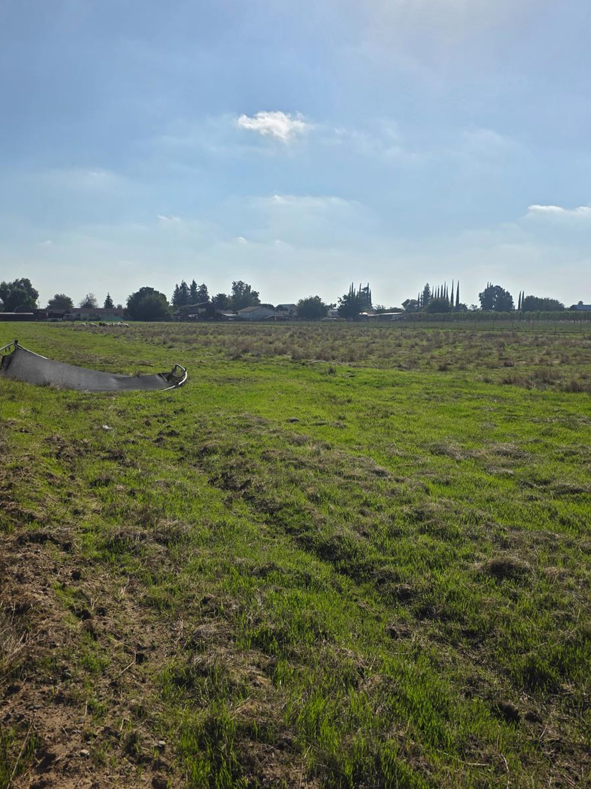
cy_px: 420
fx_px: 660
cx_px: 296
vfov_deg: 61.6
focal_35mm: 29
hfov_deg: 48.2
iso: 40
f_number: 1.7
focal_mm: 6.3
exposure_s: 1/7944
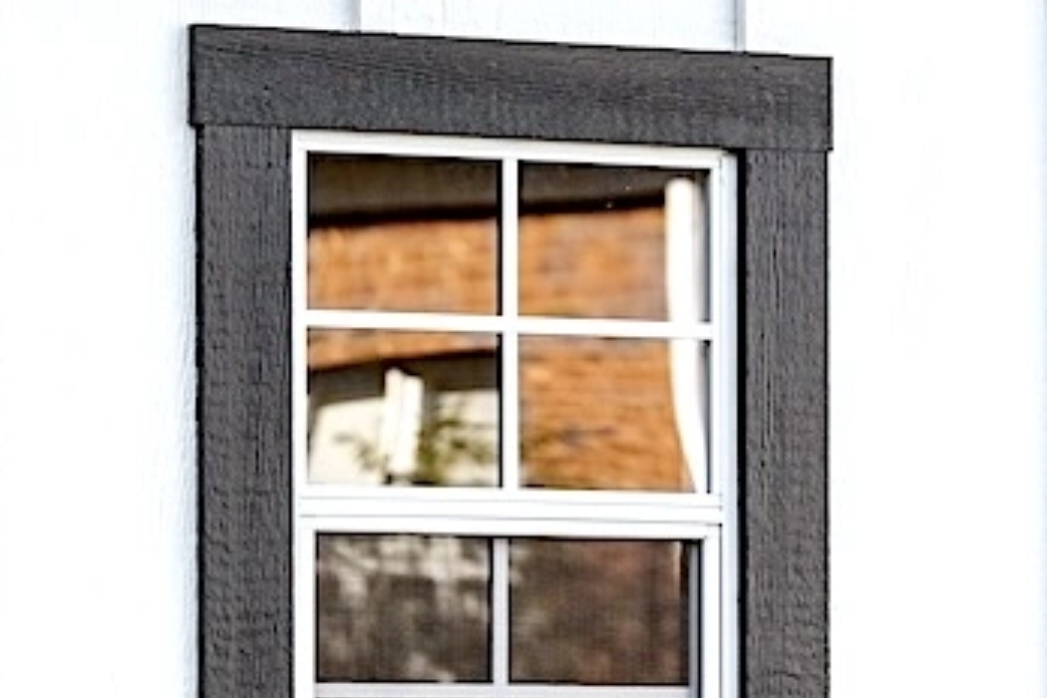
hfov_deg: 8.8
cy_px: 69
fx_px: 6747
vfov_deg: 5.9
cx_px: -57
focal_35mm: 232
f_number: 2.8
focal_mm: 56
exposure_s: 1/1250
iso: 200
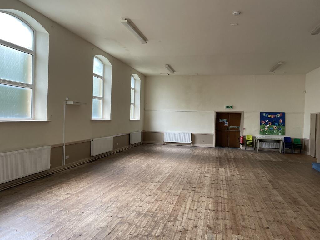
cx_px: 160
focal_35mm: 26
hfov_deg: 67.3
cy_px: 120
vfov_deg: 53.1
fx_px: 240
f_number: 1.6
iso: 125
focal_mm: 4.2
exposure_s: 1/100
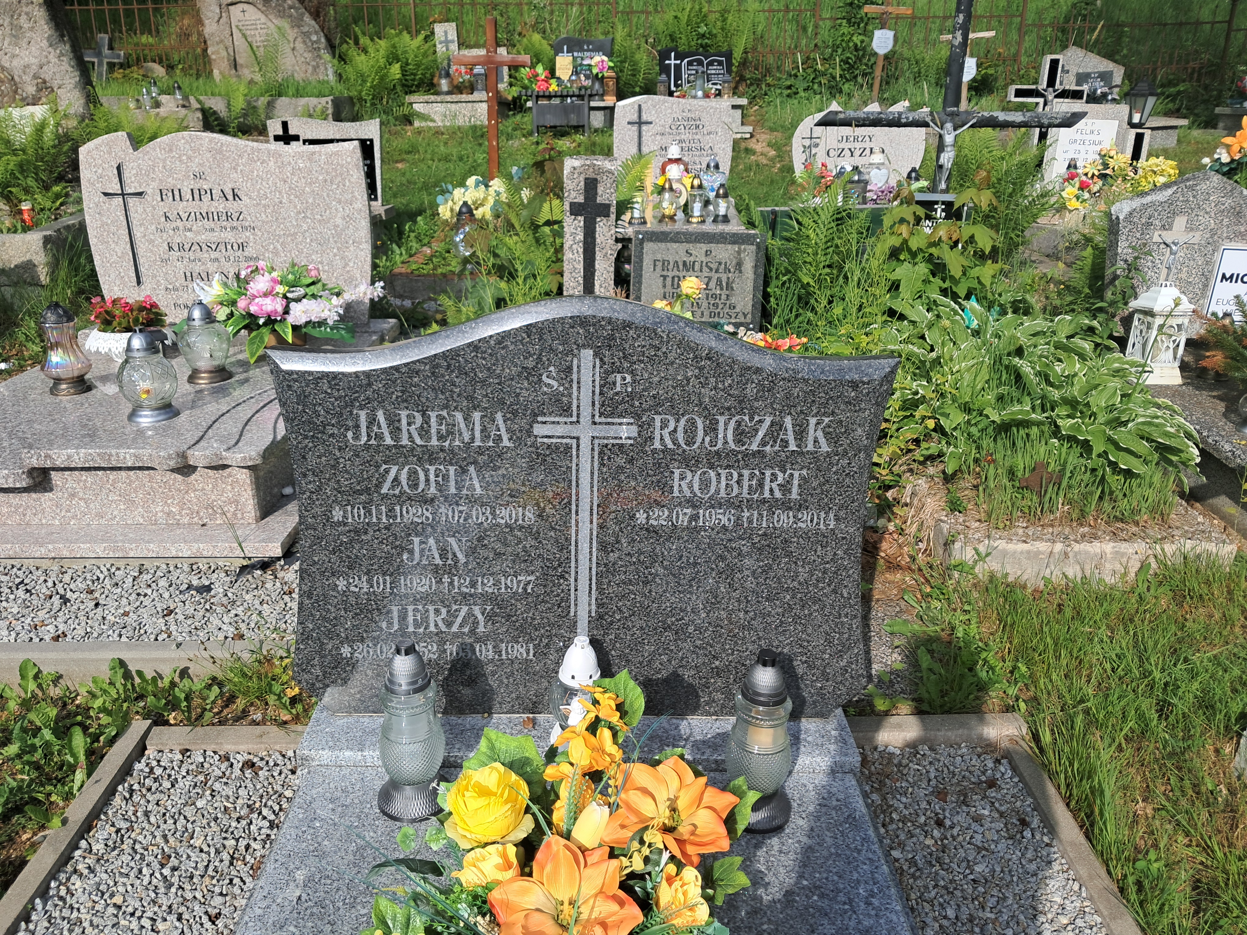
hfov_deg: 65.3
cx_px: 624
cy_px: 468
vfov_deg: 51.4
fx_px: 973
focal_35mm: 27
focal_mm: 4
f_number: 1.8
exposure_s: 1/650
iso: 50
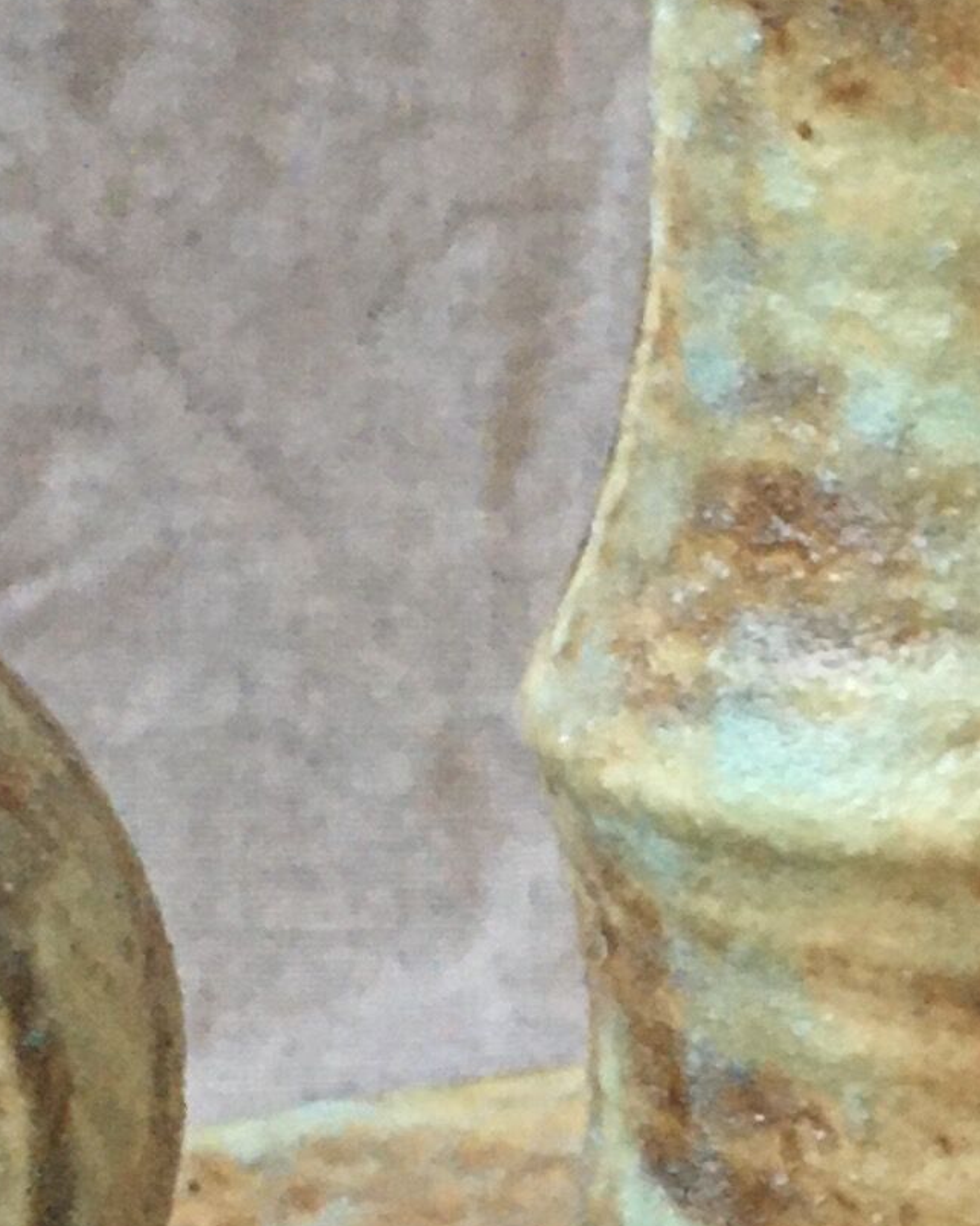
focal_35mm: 142
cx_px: 850
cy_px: 735
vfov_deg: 13.6
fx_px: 5149
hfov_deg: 10.8
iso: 200
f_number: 2.2
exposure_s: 1/33
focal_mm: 4.15
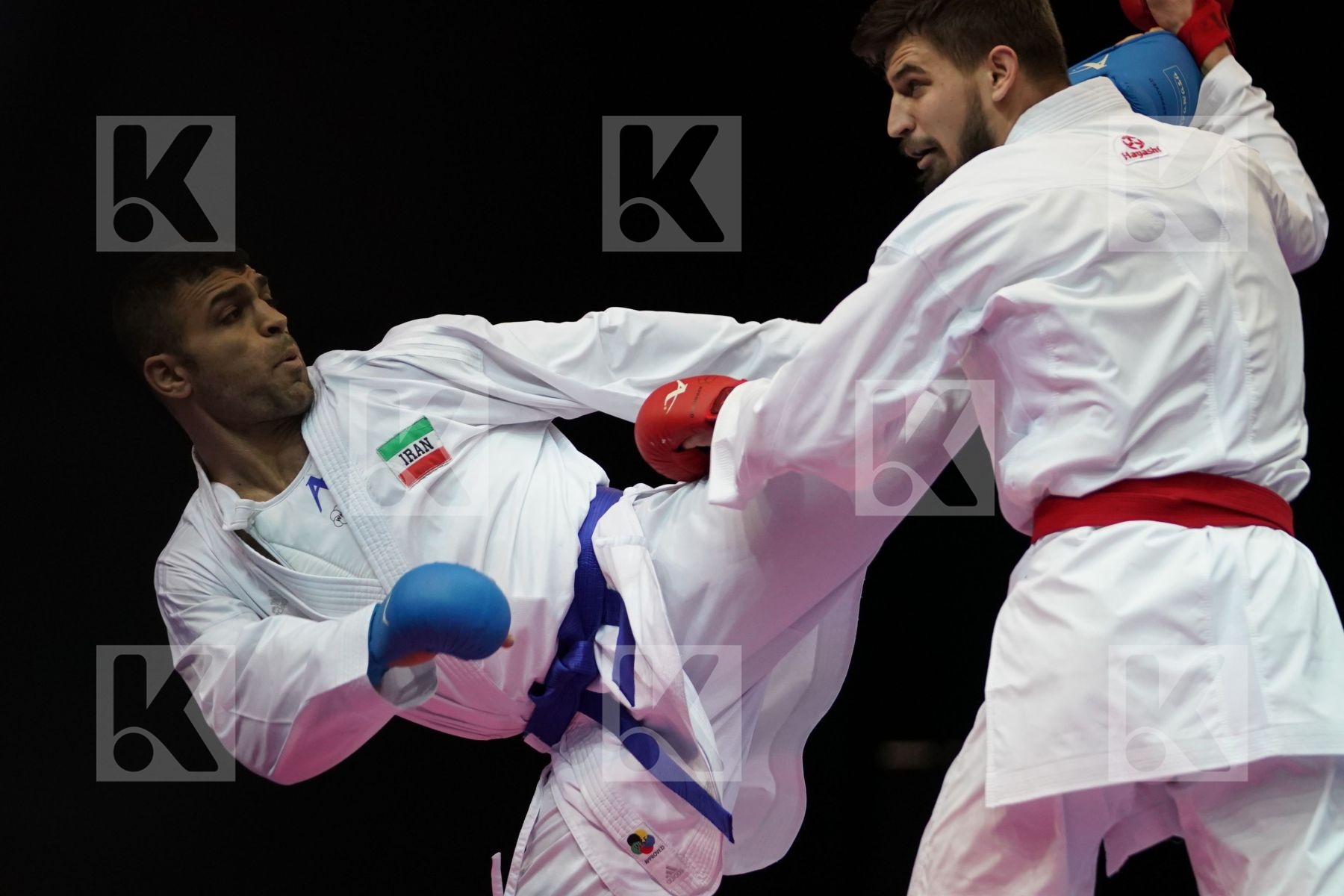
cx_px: 672
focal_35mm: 222
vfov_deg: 6.2
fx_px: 8287
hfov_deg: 9.3
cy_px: 448
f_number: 2.8
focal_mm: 148
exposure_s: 1/1000
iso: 2500
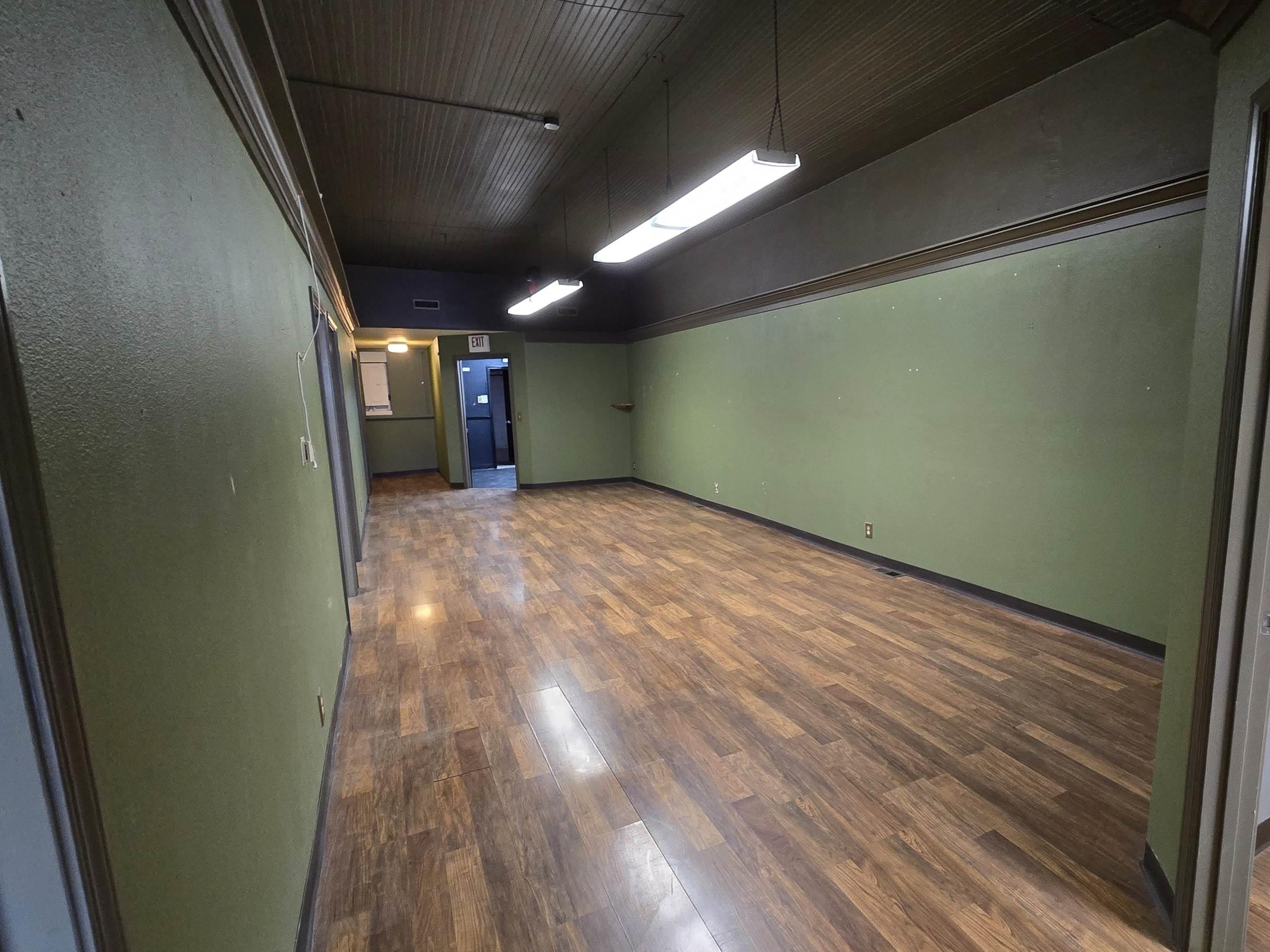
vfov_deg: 78.1
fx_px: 587
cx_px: 728
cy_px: 493
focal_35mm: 16
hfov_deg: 93.8
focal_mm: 2.2
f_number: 2.2
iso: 500
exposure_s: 1/53
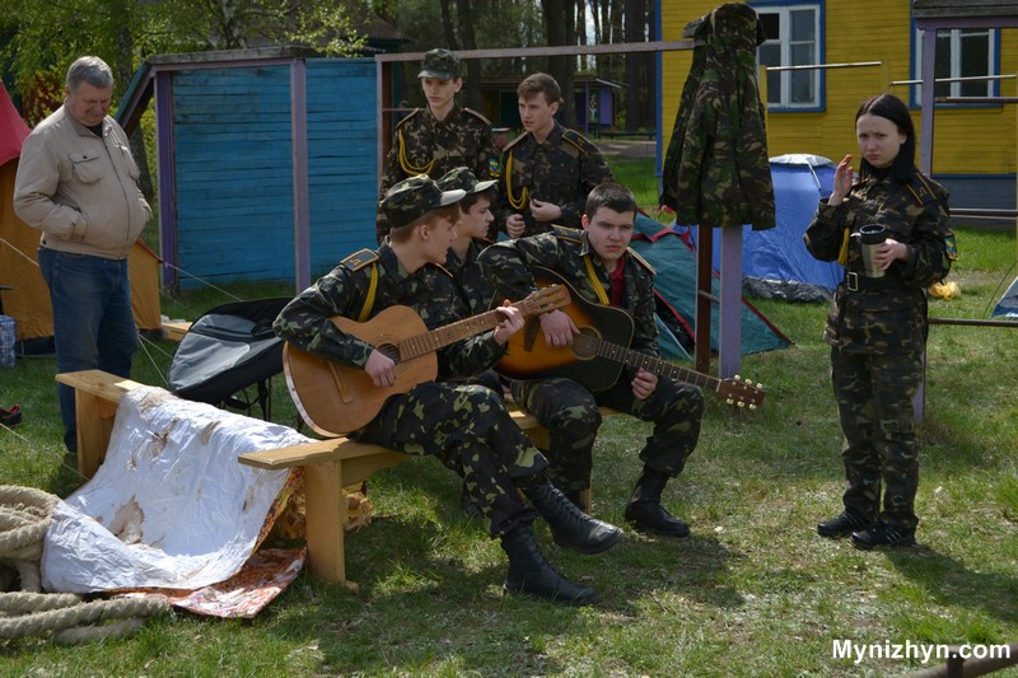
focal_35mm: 54
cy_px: 339
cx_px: 509
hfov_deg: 36.9
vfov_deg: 25.0
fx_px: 1527
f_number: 5
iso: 200
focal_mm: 36
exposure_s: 1/1250
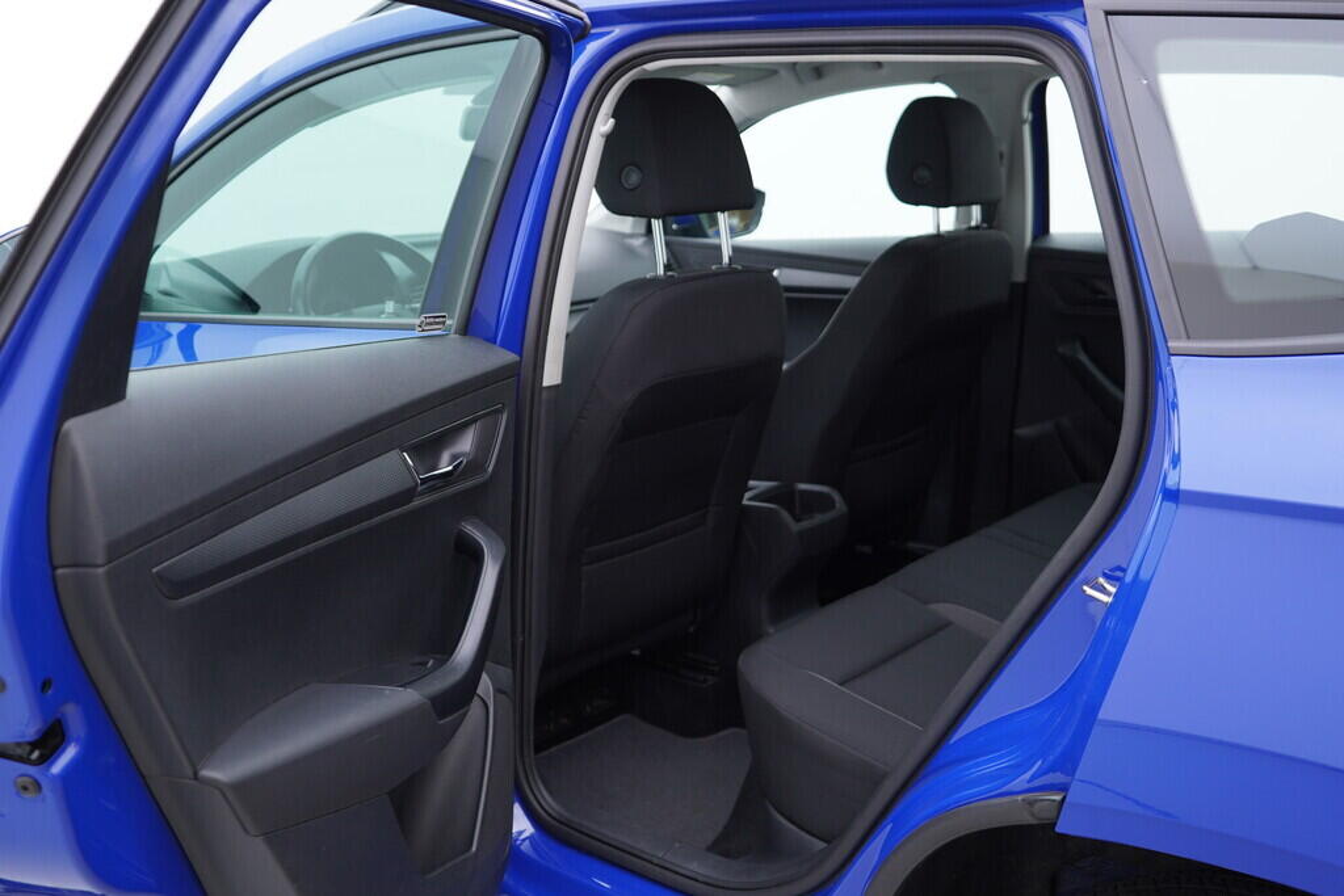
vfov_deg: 36.9
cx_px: 672
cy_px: 448
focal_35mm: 36
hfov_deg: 53.1
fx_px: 1344
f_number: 3.2
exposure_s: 1/40
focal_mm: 24
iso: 125
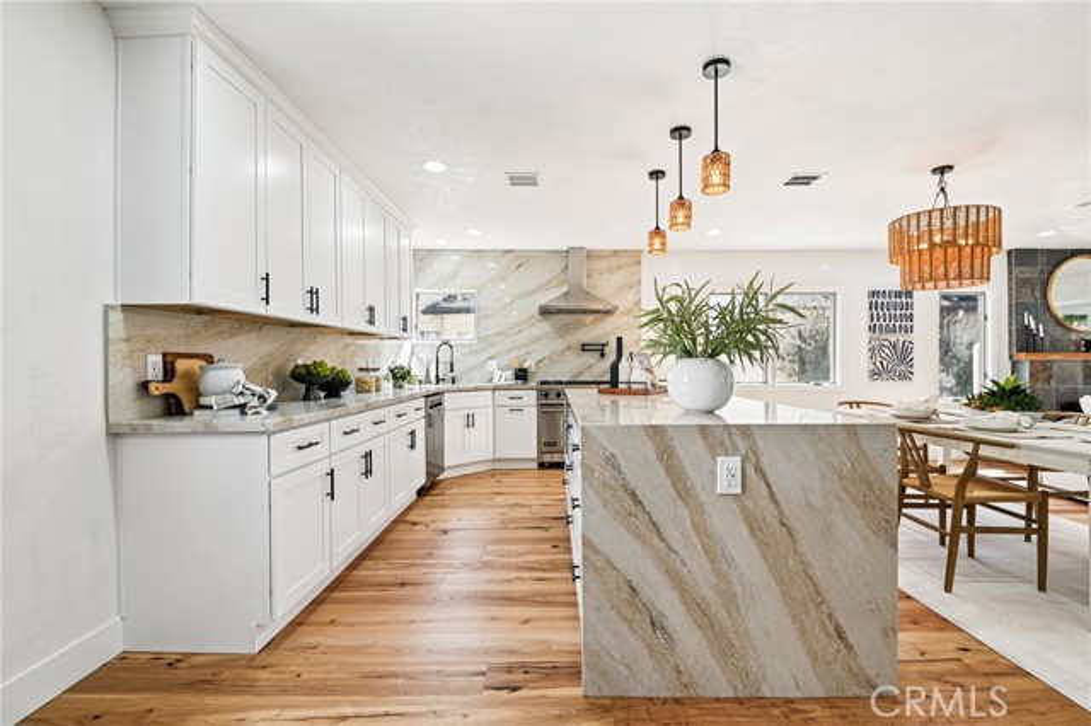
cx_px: 546
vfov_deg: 73.7
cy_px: 363
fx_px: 485
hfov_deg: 96.8
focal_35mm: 16
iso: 250
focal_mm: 16
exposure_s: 1/15
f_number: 8
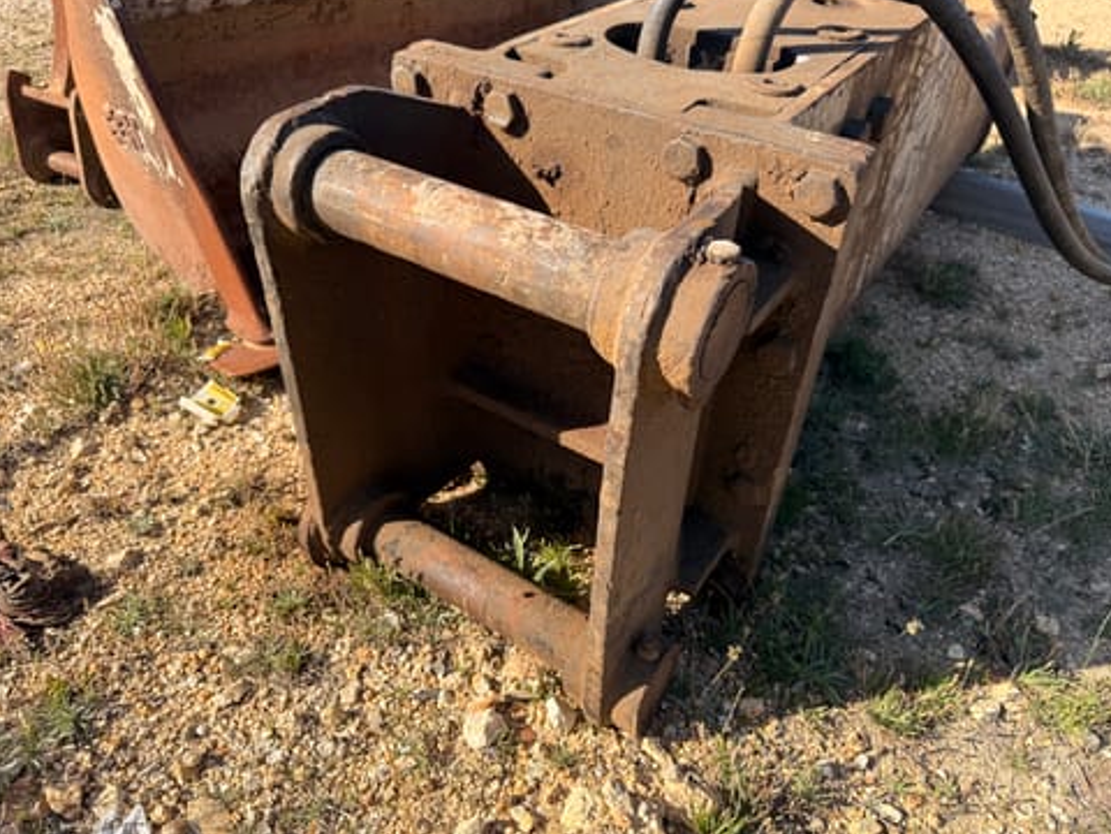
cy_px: 402
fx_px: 802
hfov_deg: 69.4
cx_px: 556
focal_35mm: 25
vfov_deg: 54.9
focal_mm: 6.76
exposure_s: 1/1855
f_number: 1.78
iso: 80
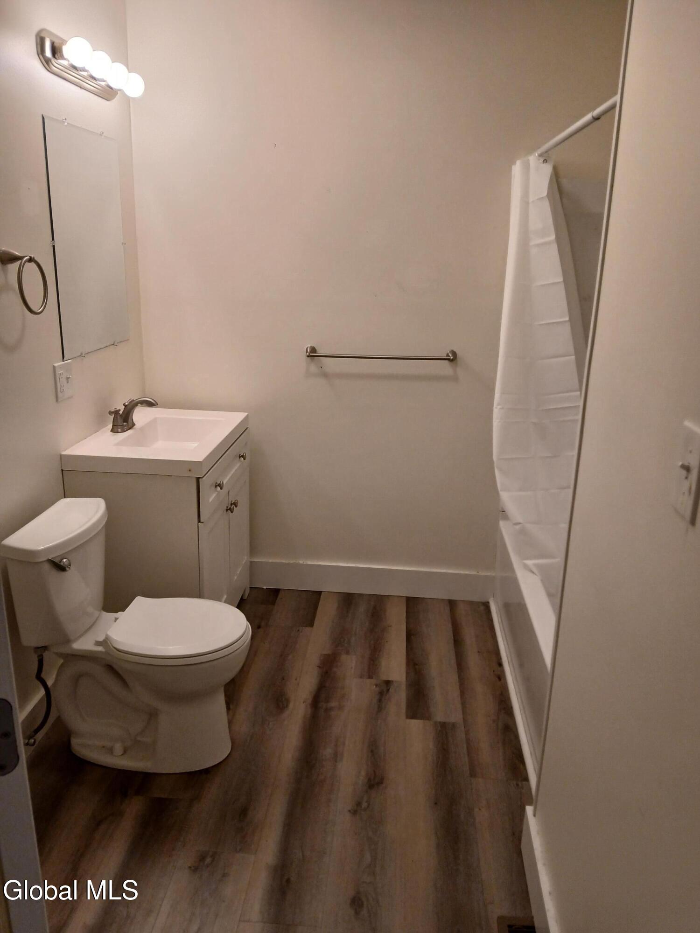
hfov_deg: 53.1
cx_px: 350
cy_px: 466
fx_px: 701
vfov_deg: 67.3
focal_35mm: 26
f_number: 1.8
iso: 100
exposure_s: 1/60
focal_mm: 3.98
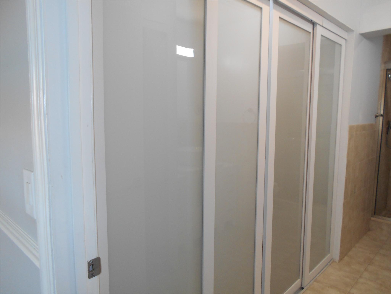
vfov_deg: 53.1
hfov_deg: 67.3
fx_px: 294
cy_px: 147
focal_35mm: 26
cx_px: 196
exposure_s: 1/30
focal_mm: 4.6
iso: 160
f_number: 3.2
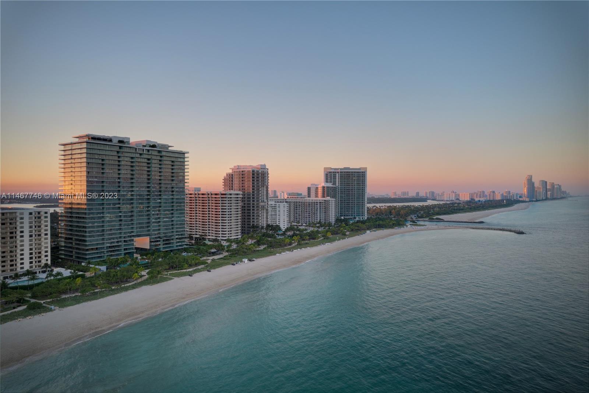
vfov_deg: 57.2
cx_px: 294
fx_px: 360
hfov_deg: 78.6
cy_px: 196
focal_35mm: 22
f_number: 2.8
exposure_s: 1/160
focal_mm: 8.4
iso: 100
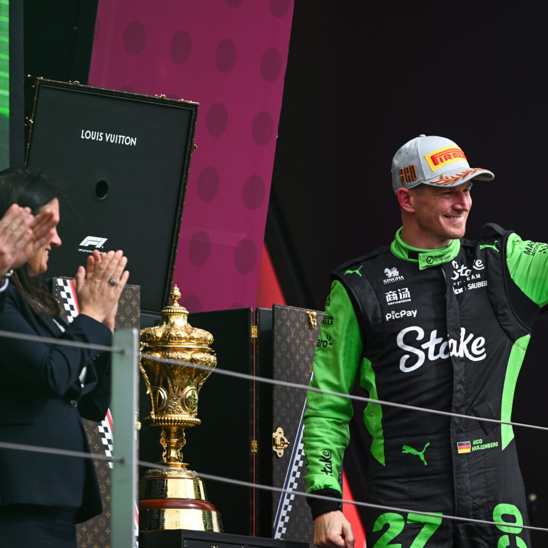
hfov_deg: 3.4
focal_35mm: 511
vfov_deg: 3.4
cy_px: 274
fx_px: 9152
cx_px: 380
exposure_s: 1/2500
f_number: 4
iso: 200
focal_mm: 400
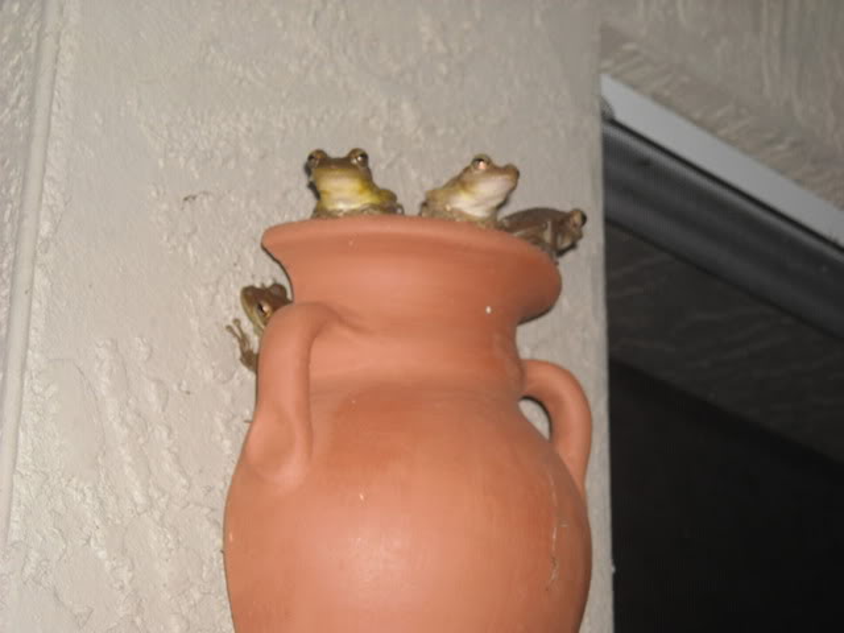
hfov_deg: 20.9
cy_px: 316
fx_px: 2292
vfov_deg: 15.7
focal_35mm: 94
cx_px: 422
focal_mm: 15.3
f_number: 4.4
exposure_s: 1/125
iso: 64
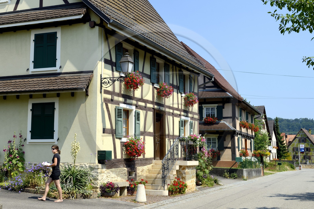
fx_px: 419
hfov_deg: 41.1
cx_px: 157
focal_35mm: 48
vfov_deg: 28.1
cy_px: 104
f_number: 10
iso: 200
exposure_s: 1/320
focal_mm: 48
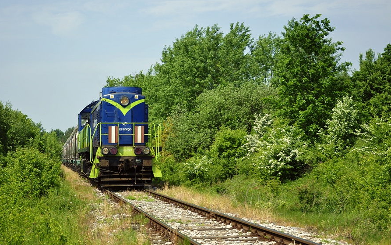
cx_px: 194
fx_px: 820
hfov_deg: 26.8
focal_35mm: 77
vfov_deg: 16.9
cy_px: 116
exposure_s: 1/320
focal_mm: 50
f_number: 5.6
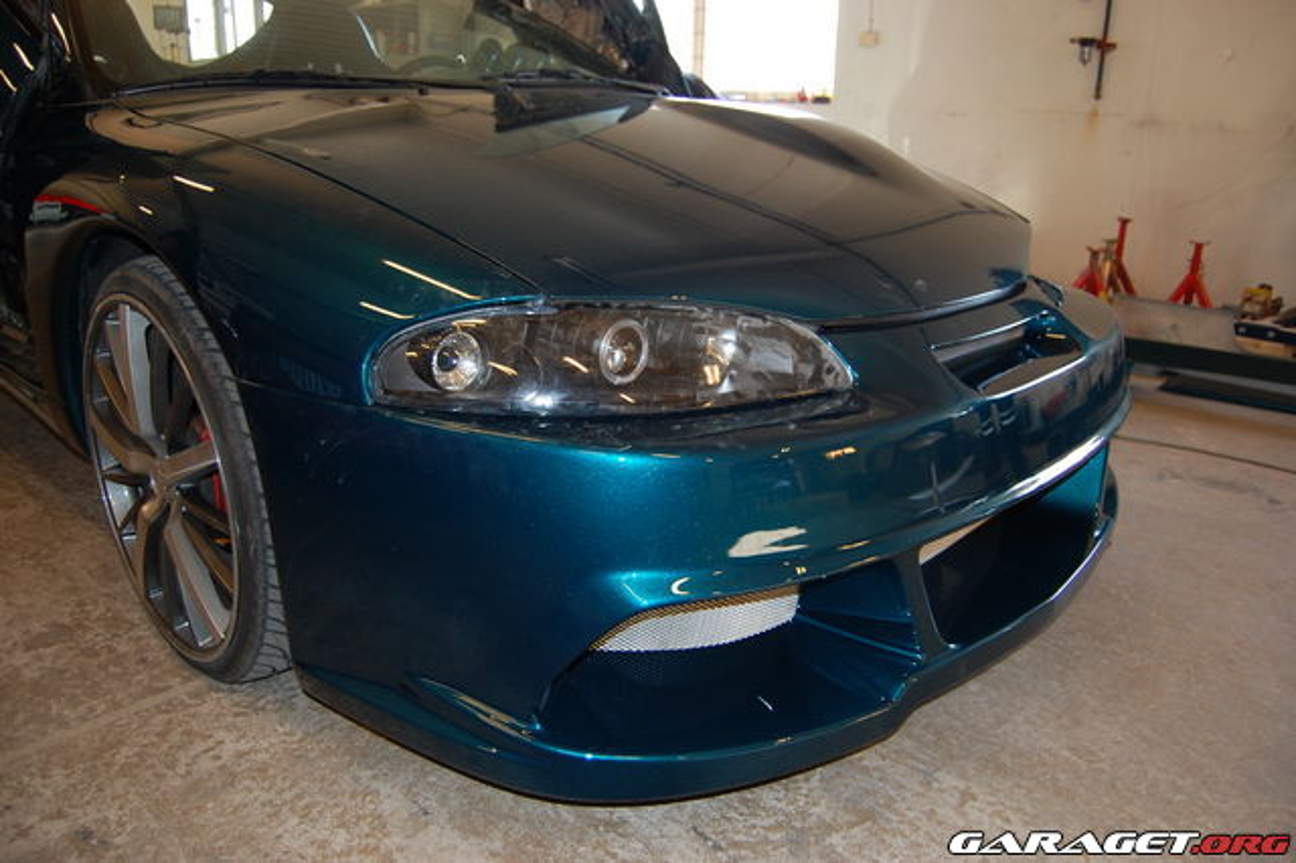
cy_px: 432
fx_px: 971
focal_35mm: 27
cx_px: 648
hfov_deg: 67.4
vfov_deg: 47.9
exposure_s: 1/60
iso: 400
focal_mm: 18
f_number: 3.5
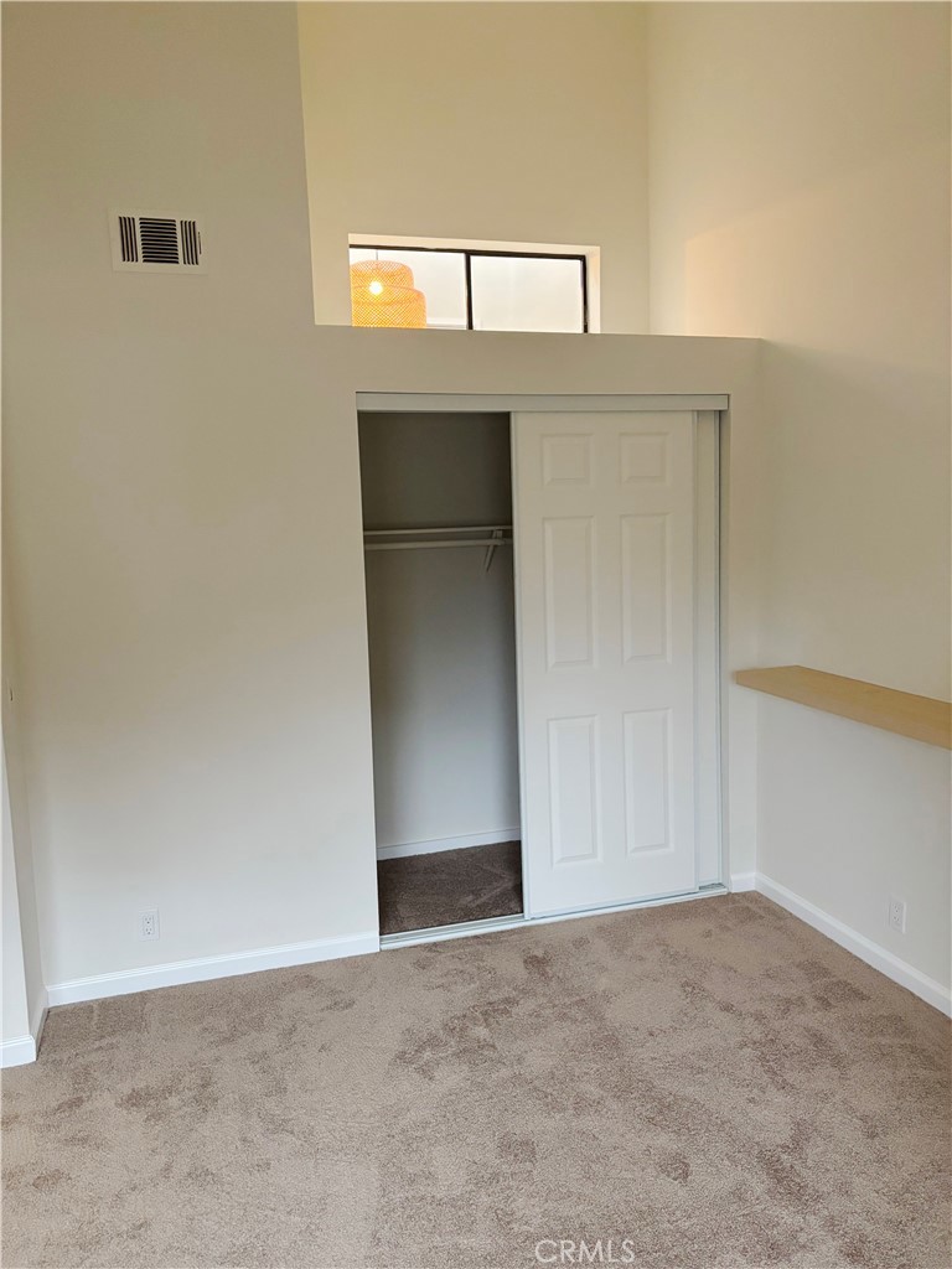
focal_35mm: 26
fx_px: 953
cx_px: 476
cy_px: 634
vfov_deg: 67.3
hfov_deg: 53.1
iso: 500
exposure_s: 1/40
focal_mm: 5.96
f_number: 1.6
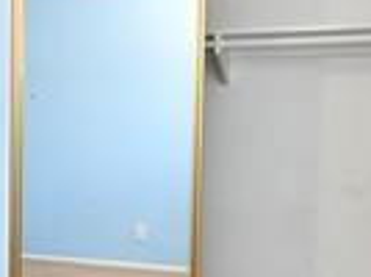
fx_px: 738
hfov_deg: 25.7
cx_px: -58
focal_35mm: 69
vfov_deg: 21.2
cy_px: 162
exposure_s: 1/60
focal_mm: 10
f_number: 4
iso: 280
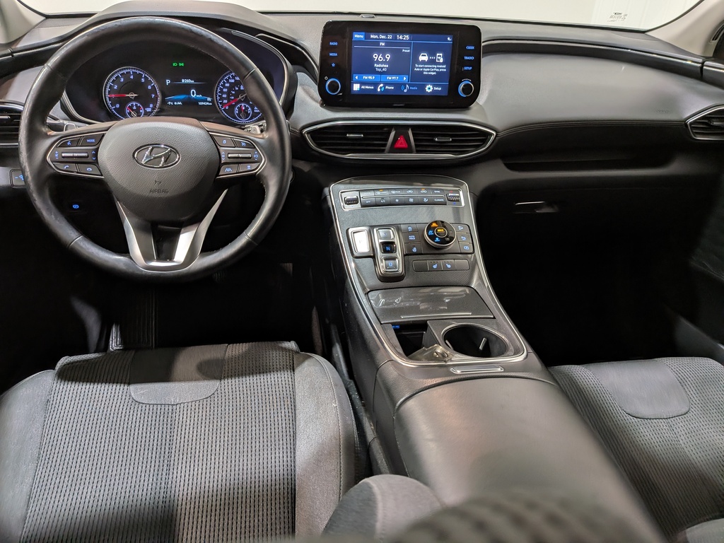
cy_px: 272
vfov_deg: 56.8
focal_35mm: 24
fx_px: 502
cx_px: 362
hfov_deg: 71.6
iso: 43
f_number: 1.7
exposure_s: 1/25
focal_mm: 4.53
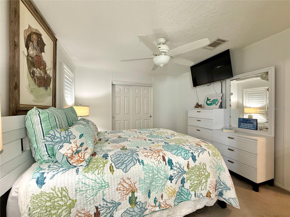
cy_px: 108
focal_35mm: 14
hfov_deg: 102.1
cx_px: 145
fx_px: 117
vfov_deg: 85.7
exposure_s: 1/60
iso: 250
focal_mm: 2.22
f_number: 2.2
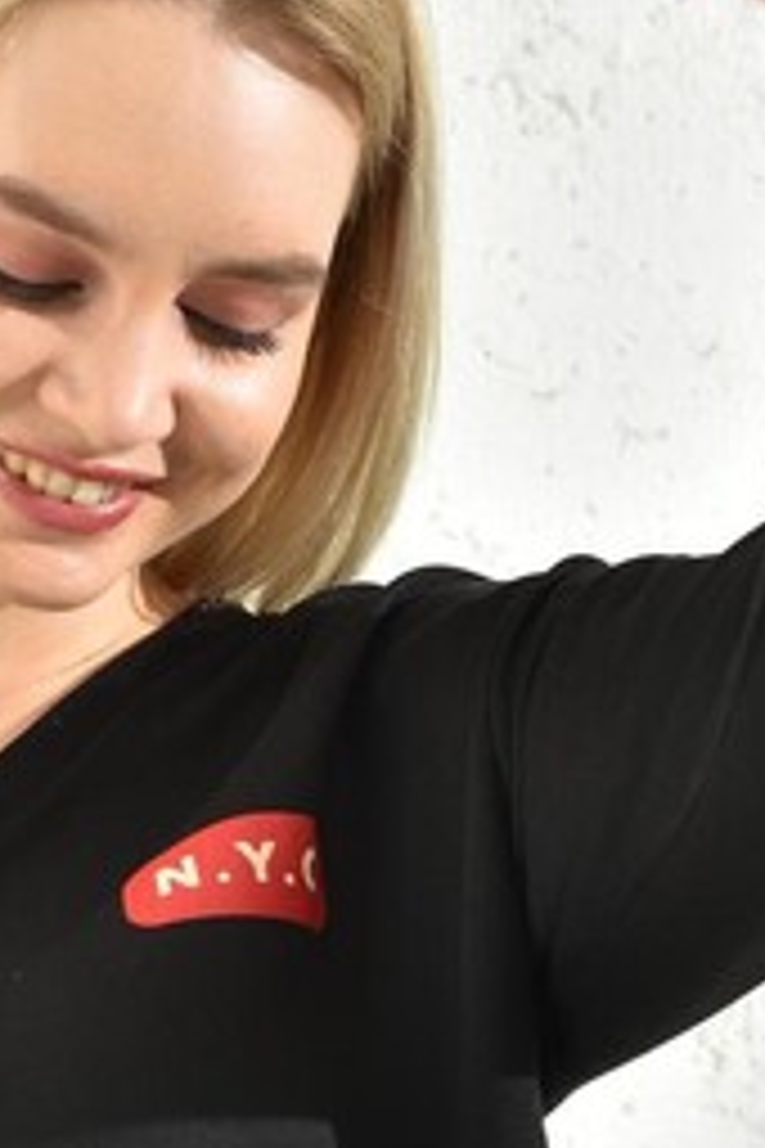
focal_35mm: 106
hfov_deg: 12.8
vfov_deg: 19.2
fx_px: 3378
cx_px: 108
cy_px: 851
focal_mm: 36
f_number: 7.1
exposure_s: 1/160
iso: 100
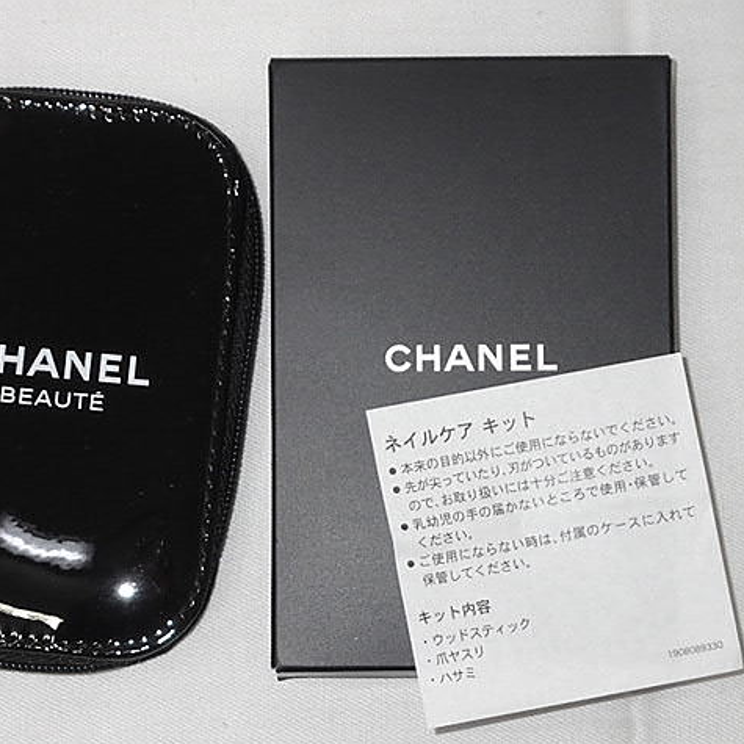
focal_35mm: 119
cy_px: 374
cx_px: 285
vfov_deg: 14.7
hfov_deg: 14.6
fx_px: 2894
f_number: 4.9
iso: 400
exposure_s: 1/100
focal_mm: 18
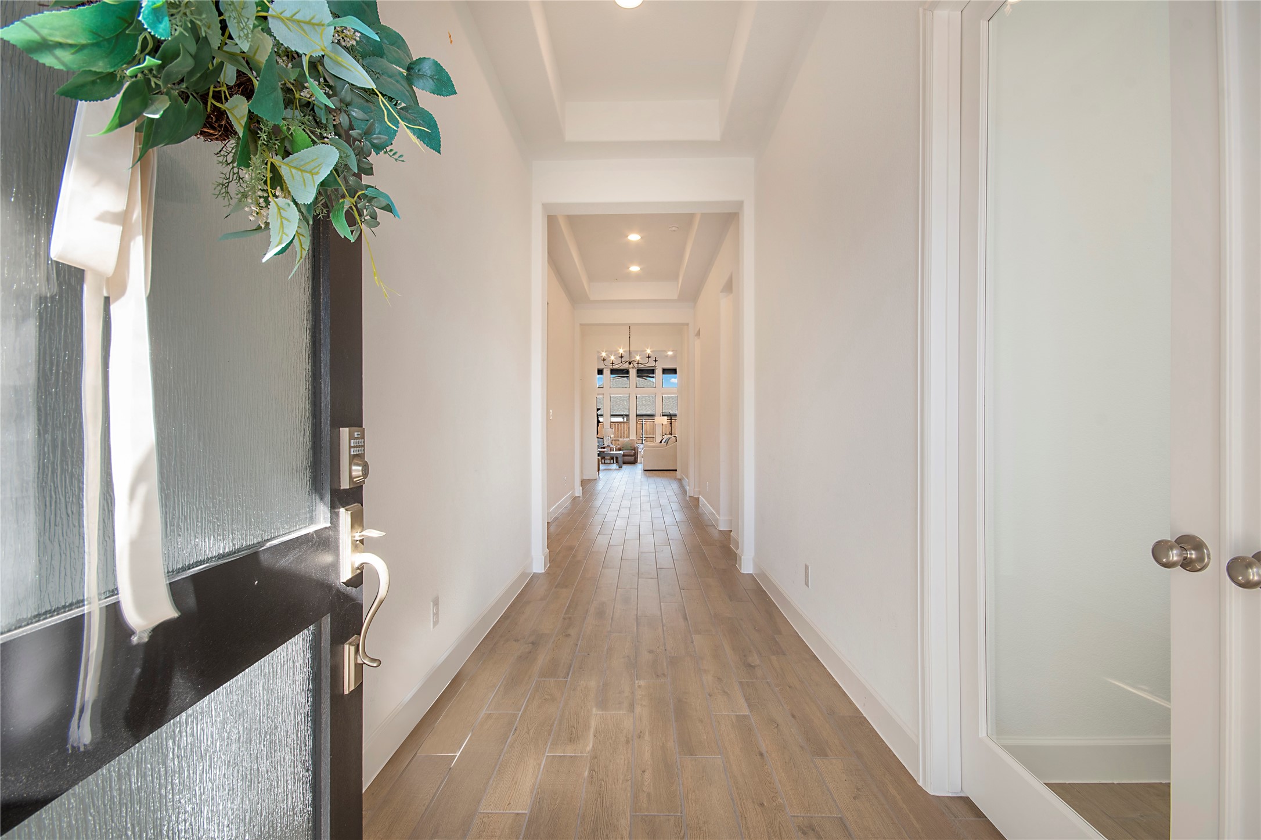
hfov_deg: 100.4
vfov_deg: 77.3
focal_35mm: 15
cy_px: 420
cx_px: 630
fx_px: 525
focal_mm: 10
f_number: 11
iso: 100
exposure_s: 1/30
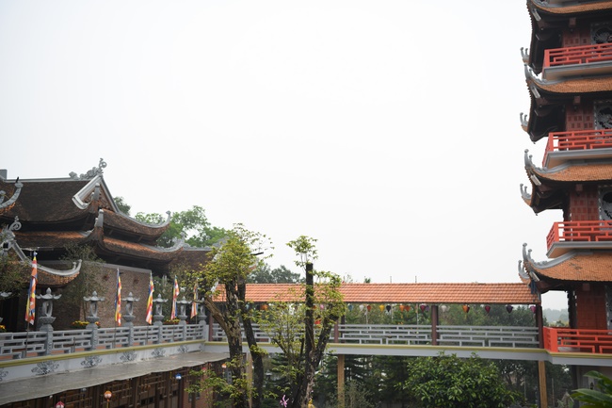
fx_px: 748
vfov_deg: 30.5
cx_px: 306
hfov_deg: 44.5
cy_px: 204
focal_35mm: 44
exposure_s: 1/125
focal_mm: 44
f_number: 2.8
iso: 80
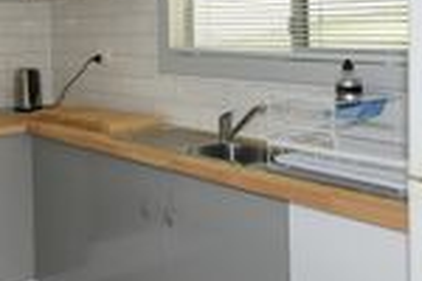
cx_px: 96
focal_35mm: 50
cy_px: 38
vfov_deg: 26.3
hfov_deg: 38.4
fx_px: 586
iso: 320
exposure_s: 1/125
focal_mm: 16
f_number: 5.6
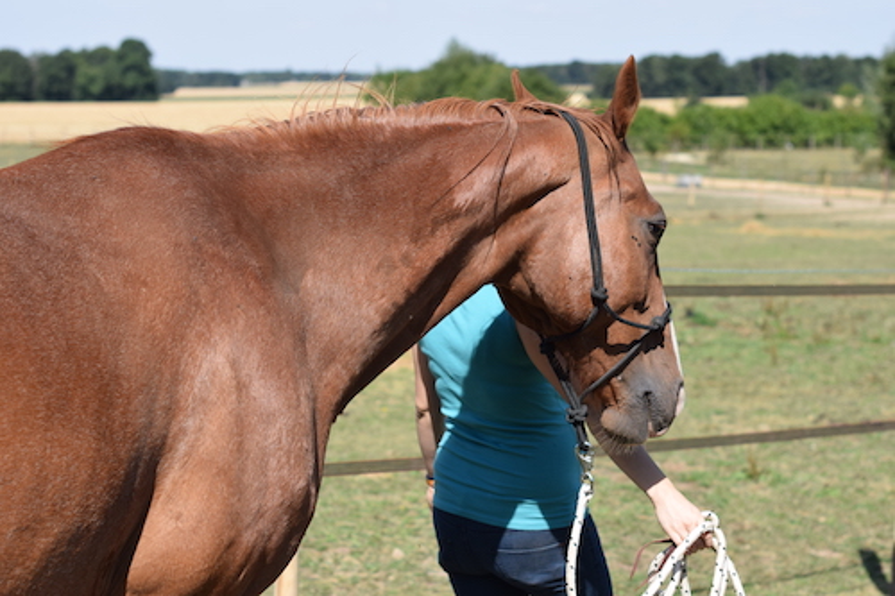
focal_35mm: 75
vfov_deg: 18.2
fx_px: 1864
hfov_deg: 27.0
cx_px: 448
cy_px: 298
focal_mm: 50
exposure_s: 1/3000
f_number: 4
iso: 320
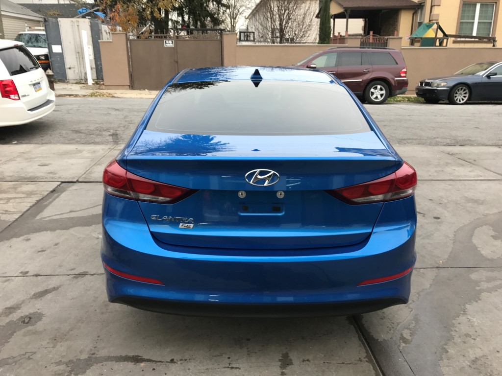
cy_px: 188
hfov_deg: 63.4
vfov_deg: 49.7
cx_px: 251
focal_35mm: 28
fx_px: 406
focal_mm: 3.99
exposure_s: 1/60
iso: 25
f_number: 1.8
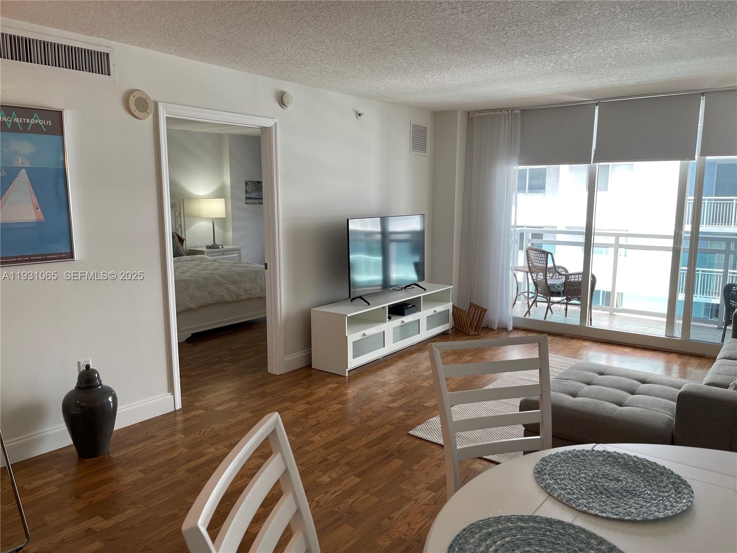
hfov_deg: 67.3
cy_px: 276
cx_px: 368
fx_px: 554
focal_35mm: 26
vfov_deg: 53.1
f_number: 1.6
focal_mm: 5.1
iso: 40
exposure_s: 1/120
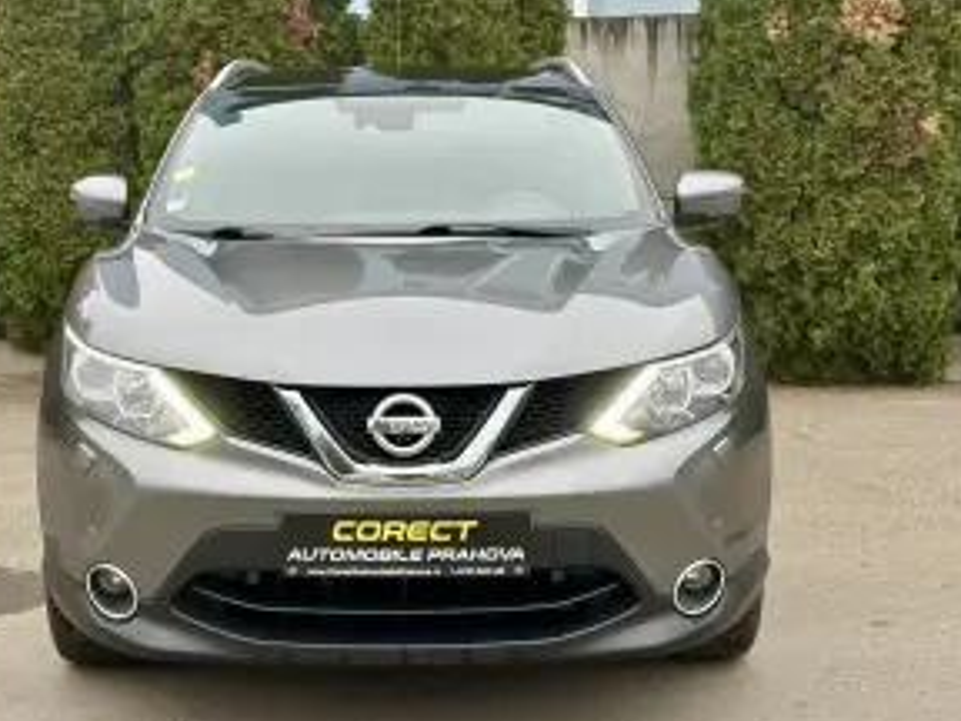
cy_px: 340
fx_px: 1666
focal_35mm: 60
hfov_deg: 32.1
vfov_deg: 24.4
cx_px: 394
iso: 64
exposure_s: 1/349
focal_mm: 6.86
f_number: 1.78
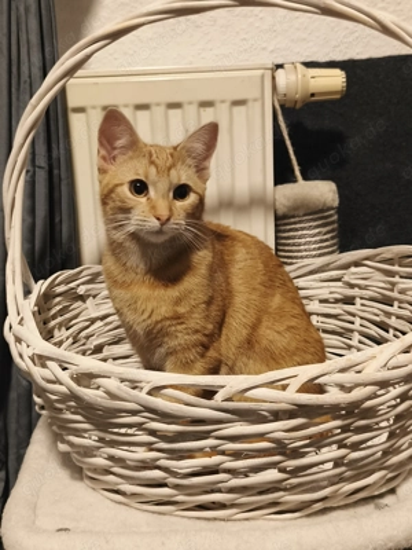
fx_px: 730
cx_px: 206
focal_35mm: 46
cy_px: 275
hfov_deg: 31.5
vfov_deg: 41.2
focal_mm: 6.18
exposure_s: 1/33.3
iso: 1000
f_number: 1.65
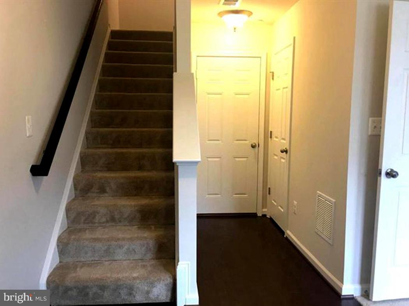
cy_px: 153
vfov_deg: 48.2
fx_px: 343
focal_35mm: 29
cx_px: 204
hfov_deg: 61.7
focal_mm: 4.15
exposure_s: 1/15
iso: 32
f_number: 2.2
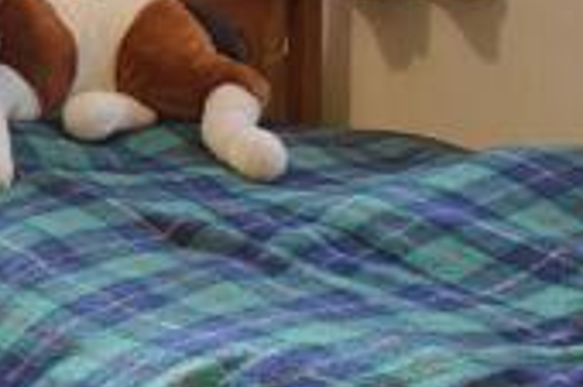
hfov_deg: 16.6
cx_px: -444
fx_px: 1683
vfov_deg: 12.6
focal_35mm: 104
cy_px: -173
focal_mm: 18
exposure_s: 1/5
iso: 450
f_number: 13
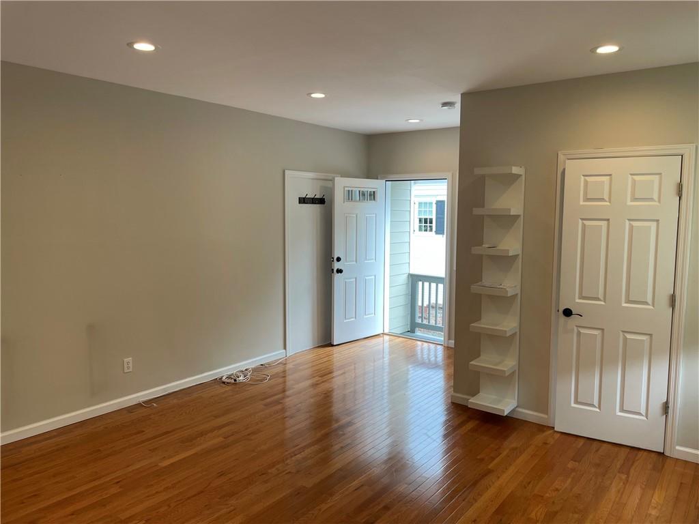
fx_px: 525
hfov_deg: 67.3
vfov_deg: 53.1
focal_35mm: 26
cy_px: 262
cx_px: 350
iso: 40
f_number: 1.6
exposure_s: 1/120
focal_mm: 4.2
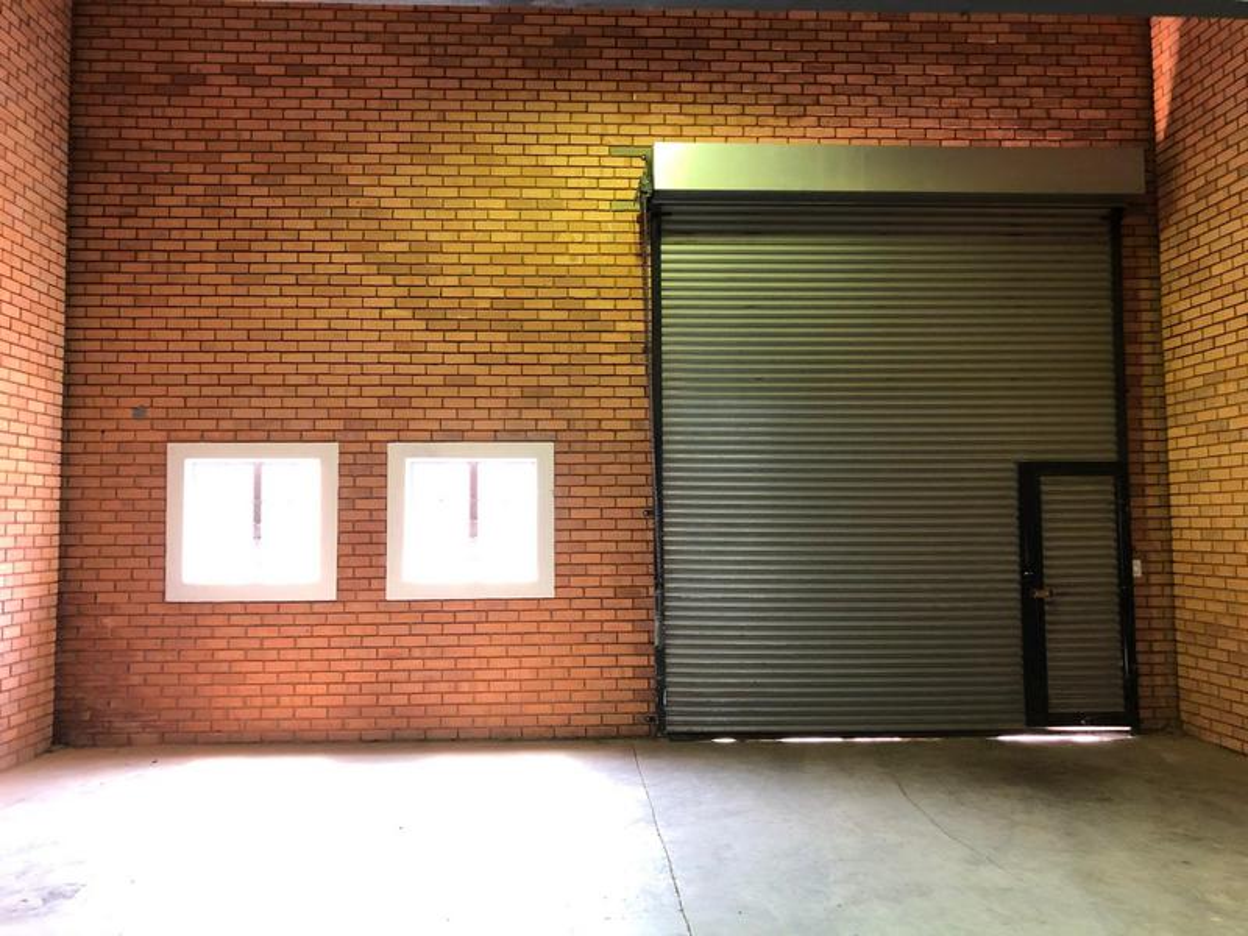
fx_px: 1009
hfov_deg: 63.4
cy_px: 468
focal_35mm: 28
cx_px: 624
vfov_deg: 49.7
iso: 80
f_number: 1.8
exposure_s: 1/17
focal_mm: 3.99
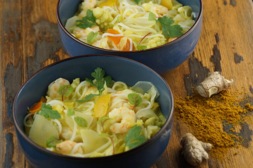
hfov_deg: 11.4
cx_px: 126
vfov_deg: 7.6
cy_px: 84
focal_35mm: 180
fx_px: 1264
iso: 640
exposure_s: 1/200
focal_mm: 120
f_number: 6.3
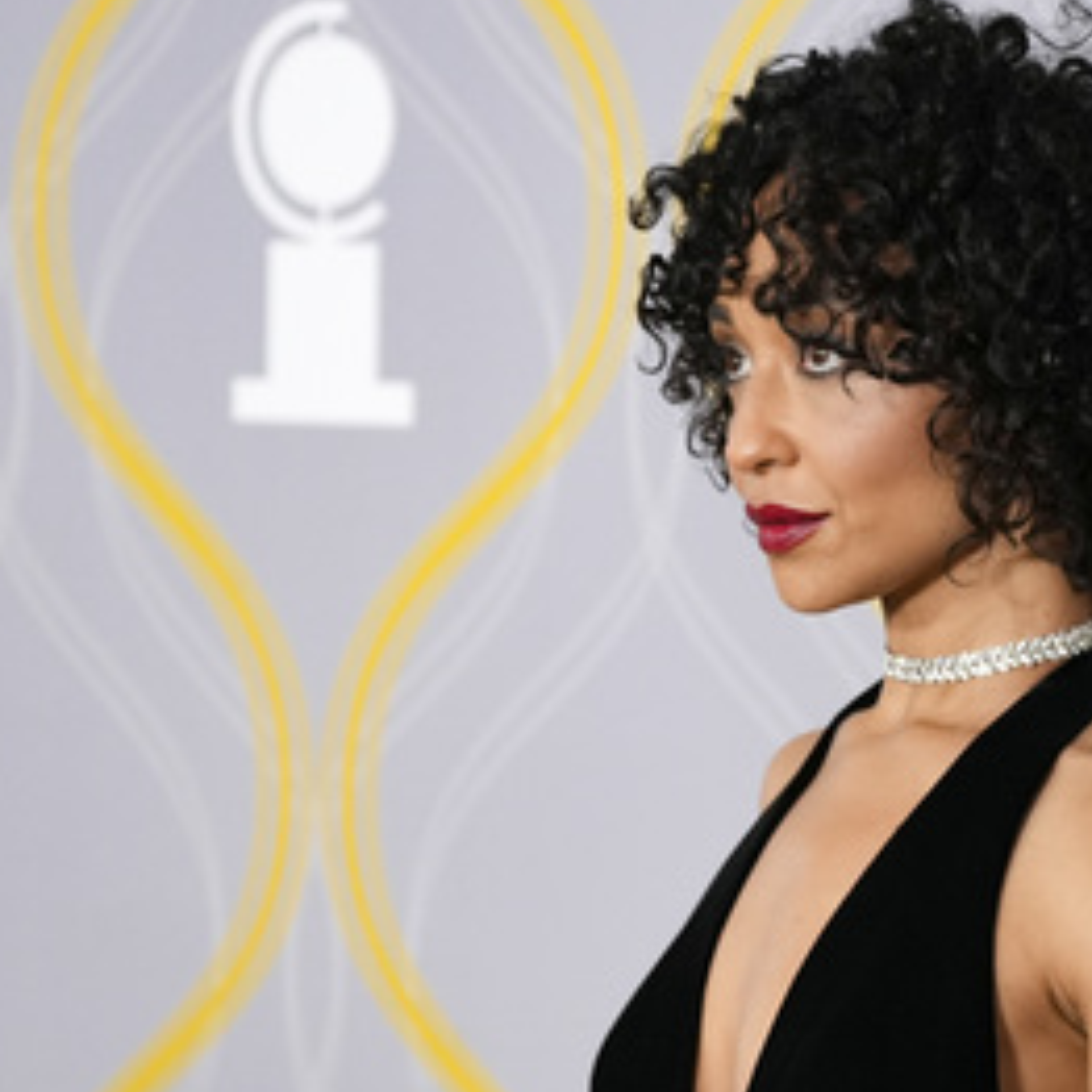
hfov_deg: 6.3
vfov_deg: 6.3
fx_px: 9993
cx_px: 575
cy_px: 592
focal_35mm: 280
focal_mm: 192
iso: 5000
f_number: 5.6
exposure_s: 1/400
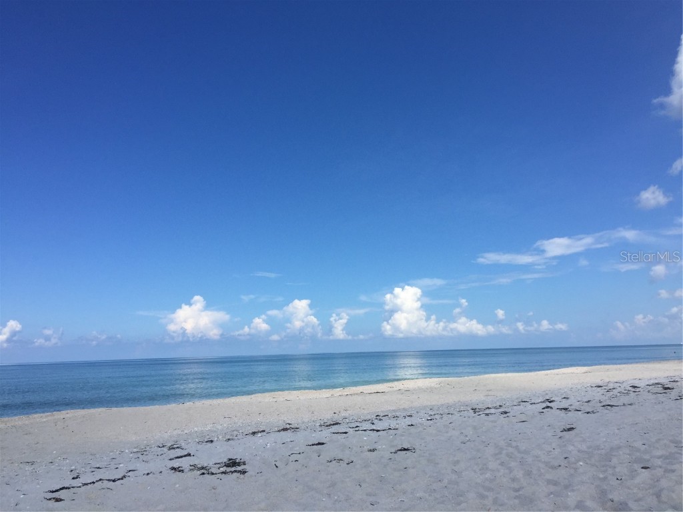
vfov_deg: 48.2
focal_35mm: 29
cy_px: 256
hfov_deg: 61.7
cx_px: 342
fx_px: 572
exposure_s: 1/3300
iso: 32
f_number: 2.2
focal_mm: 4.15
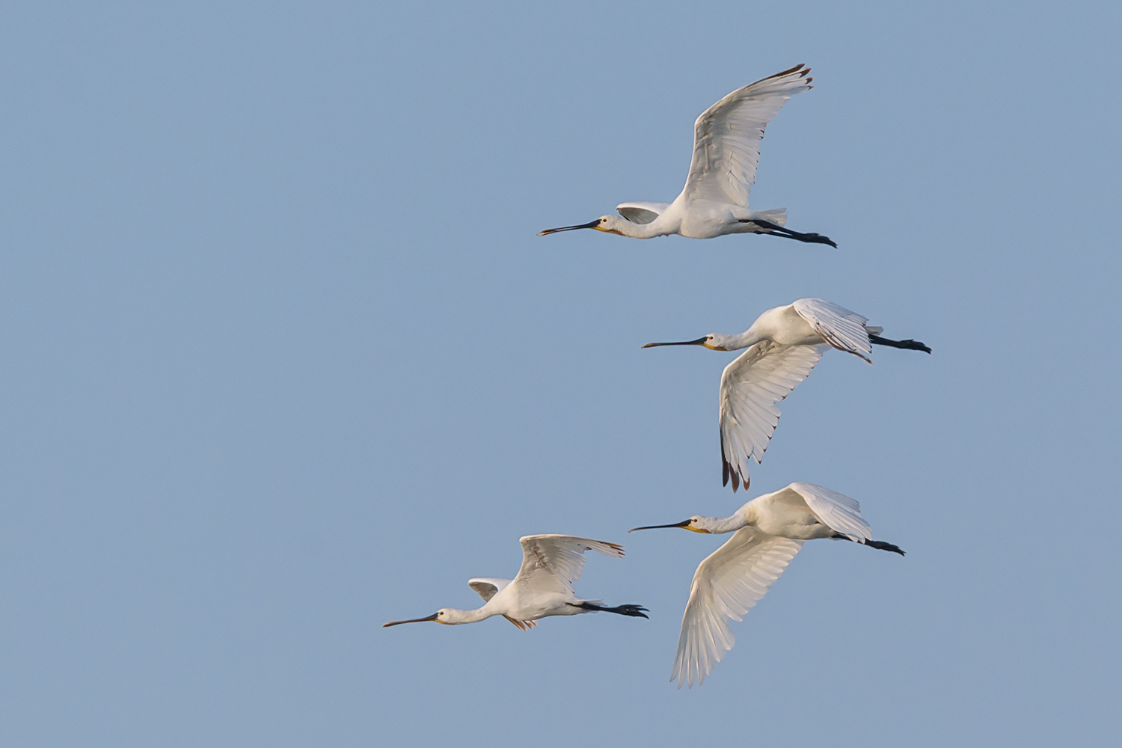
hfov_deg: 3.4
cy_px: 374
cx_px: 561
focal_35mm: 600
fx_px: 18699
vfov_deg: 2.3
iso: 720
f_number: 8
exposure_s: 1/3200
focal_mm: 600
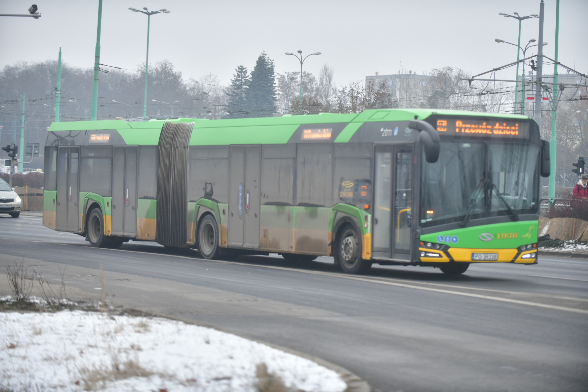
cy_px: 196
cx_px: 294
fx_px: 1960
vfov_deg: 11.4
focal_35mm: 120
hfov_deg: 17.1
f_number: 2.8
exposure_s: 1/1000
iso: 320
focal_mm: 120
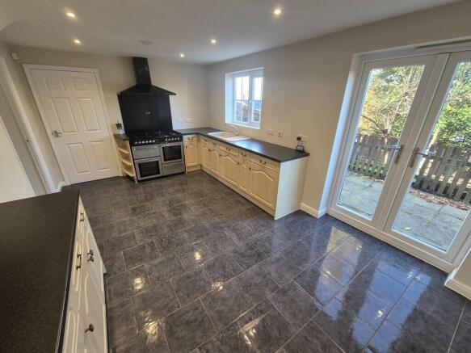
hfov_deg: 106.2
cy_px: 176
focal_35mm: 13
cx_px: 236
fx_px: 177
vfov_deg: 89.9
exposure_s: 1/50
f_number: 2.2
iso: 125
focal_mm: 2.2
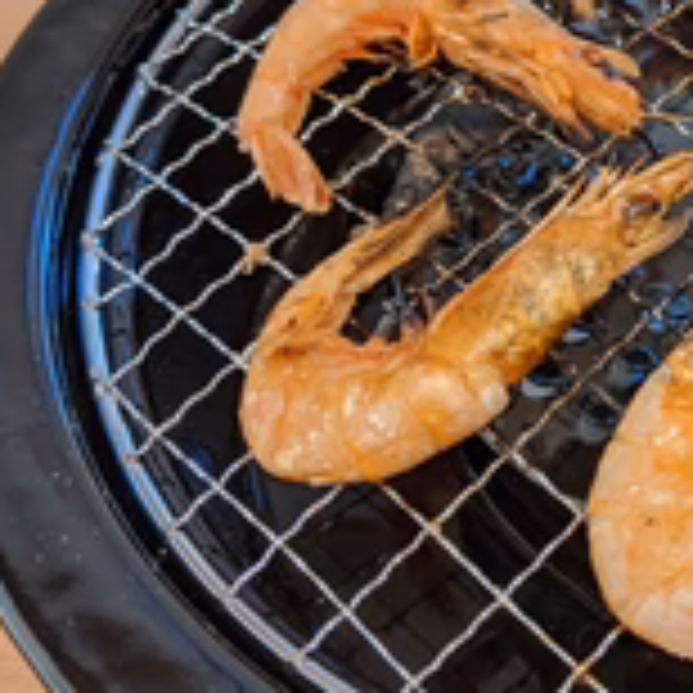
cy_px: 248
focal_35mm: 62
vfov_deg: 27.6
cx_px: 770
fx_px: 1404
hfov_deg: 25.6
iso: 73
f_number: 1.8
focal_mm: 4.44
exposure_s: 1/40
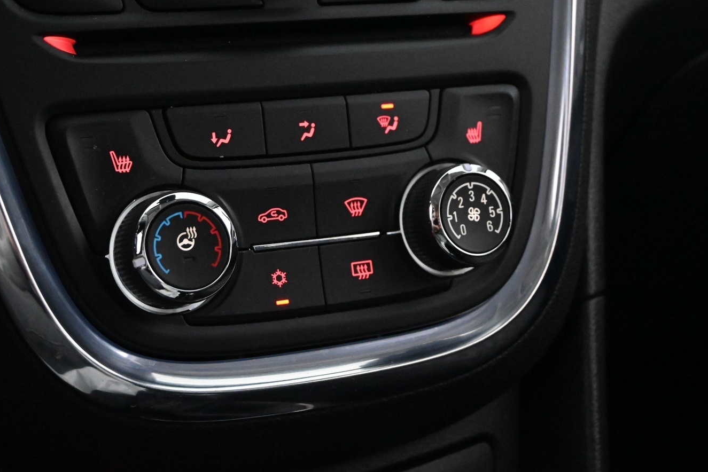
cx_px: 299
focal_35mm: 66
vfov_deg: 20.6
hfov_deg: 30.5
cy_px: 193
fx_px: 1298
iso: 9000
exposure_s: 1/60
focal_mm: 36
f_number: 5.3
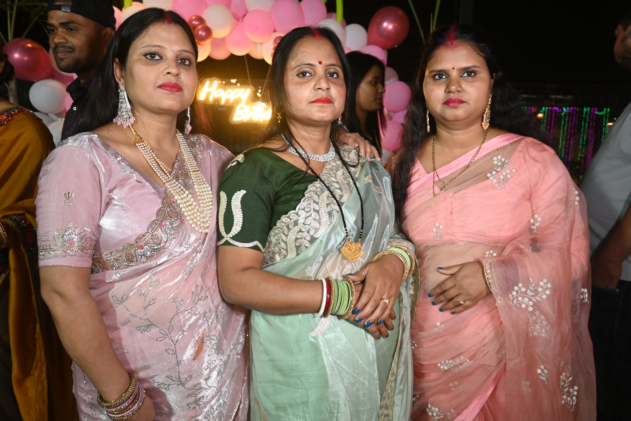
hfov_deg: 68.9
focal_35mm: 26
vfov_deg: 49.1
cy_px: 210
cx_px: 316
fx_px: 460
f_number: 3.5
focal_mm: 17.5
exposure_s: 1/125
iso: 1250
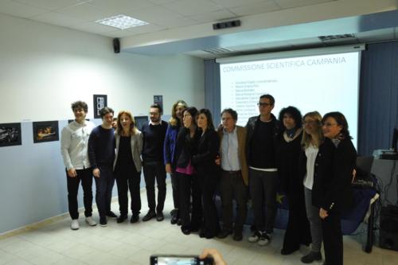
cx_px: 199
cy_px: 132
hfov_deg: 65.5
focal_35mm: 28
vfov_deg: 46.4
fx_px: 309
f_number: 6.3
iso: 5600
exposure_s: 1/60
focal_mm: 28
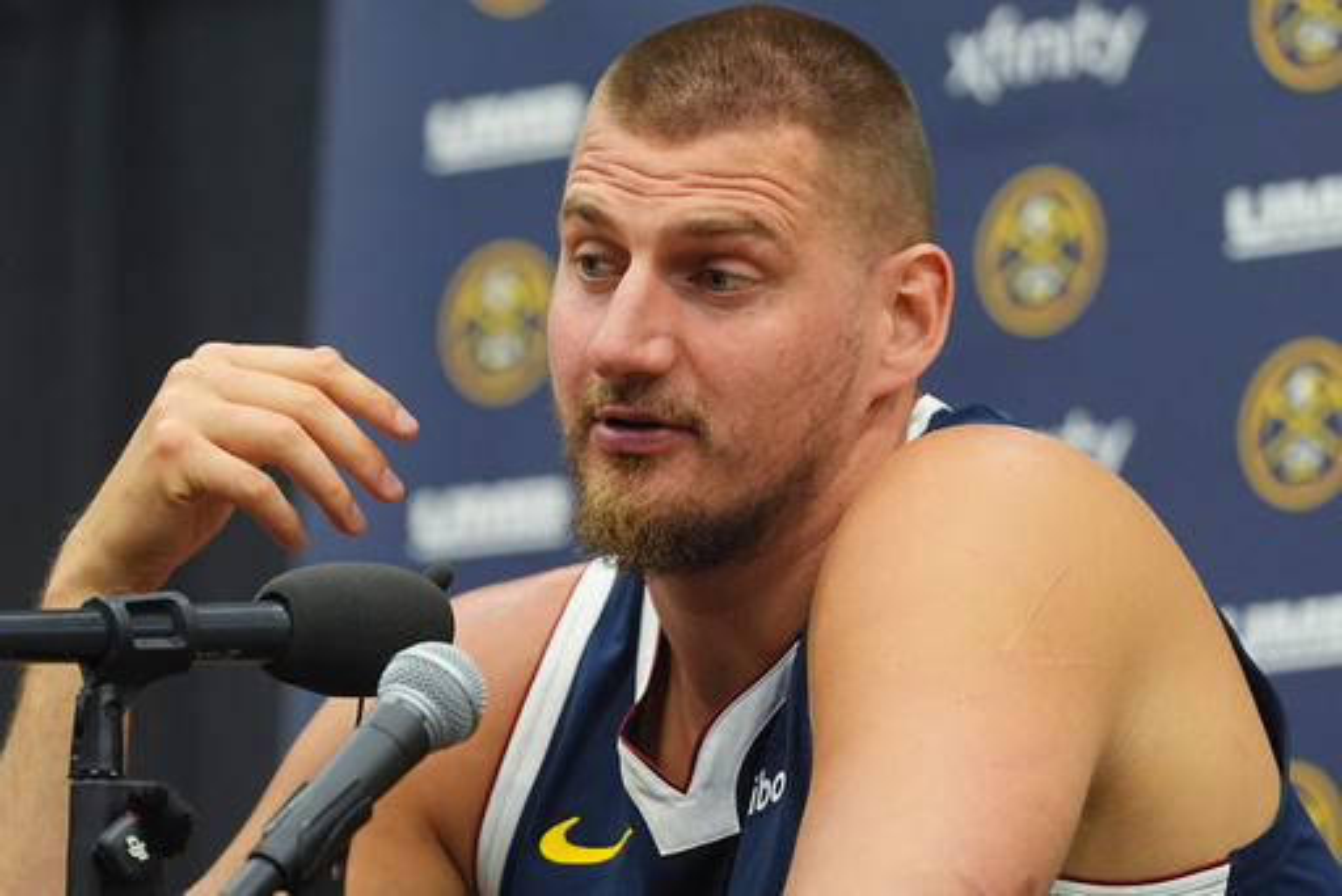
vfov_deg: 5.2
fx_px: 9958
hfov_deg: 7.7
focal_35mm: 267
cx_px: 671
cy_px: 448
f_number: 3.2
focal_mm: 178
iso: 3200
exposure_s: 1/400
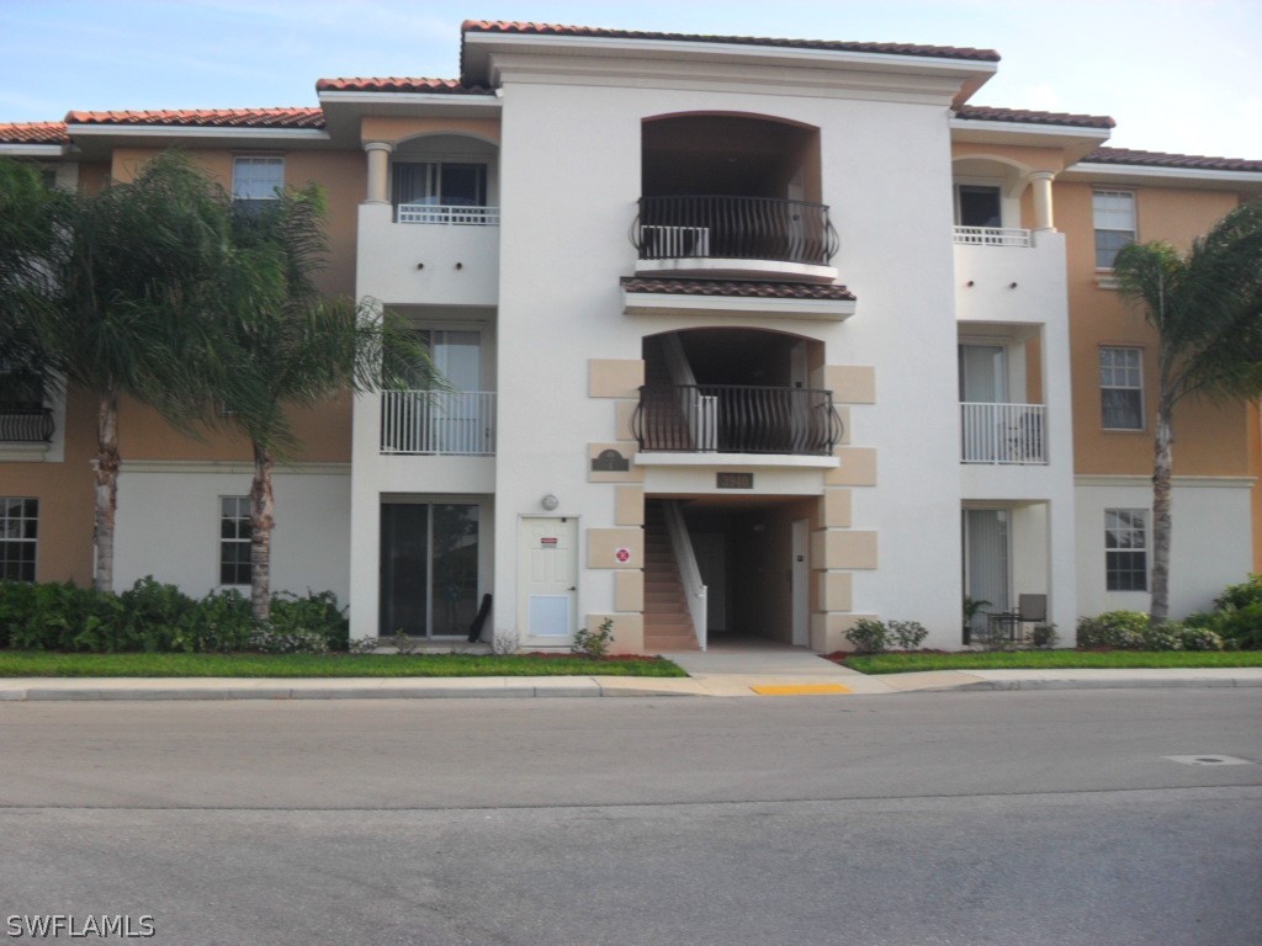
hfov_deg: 52.6
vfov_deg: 40.7
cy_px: 473
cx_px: 631
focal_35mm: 35
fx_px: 1276
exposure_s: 1/60
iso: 80
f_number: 8.9
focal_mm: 6.2
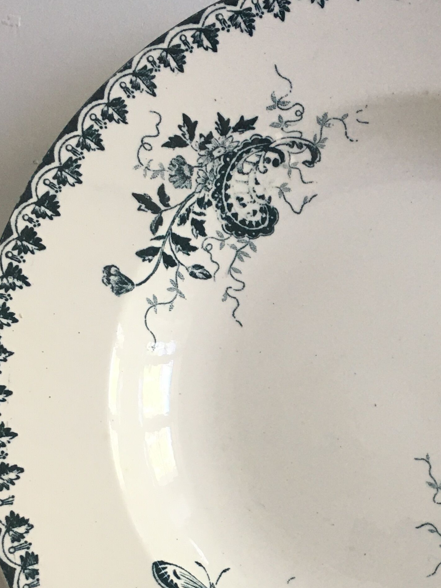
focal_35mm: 62
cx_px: 400
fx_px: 1053
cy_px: 439
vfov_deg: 30.7
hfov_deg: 23.0
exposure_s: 1/33
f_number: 2.2
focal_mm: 4.15
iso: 50
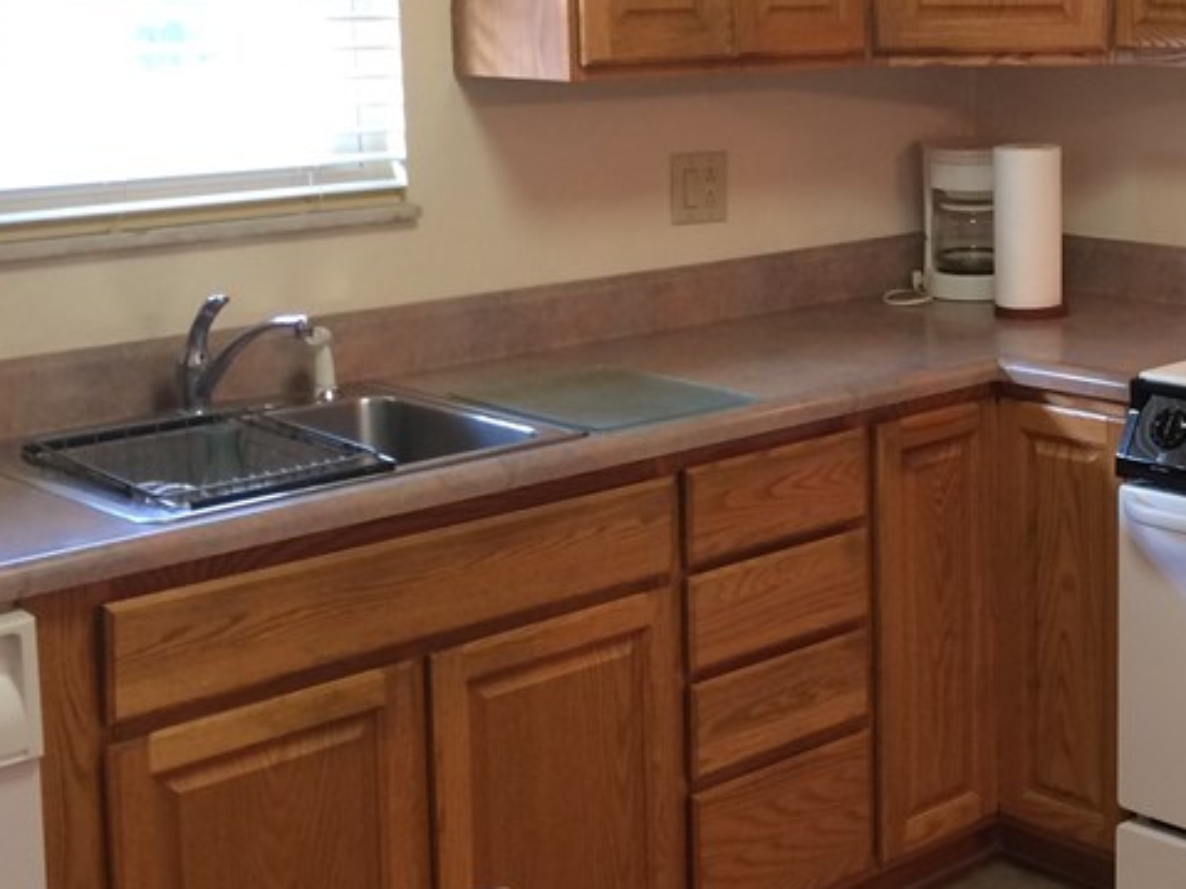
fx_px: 2124
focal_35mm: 62
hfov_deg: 30.2
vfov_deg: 23.5
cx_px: 998
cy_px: 305
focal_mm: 4.15
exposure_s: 1/30
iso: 160
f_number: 2.2
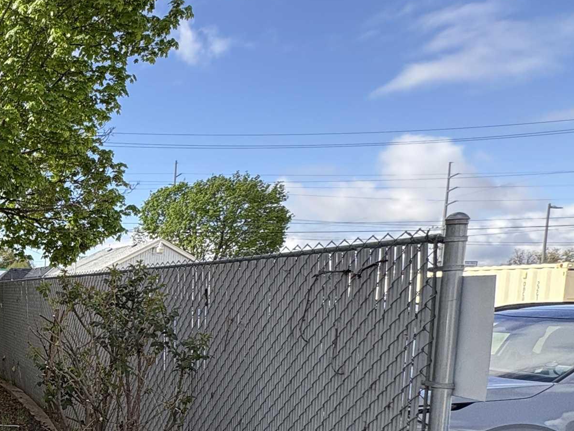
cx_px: -121
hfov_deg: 37.9
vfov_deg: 38.0
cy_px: 355
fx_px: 597
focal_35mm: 36
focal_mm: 2.22
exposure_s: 1/556
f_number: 2.2
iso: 64
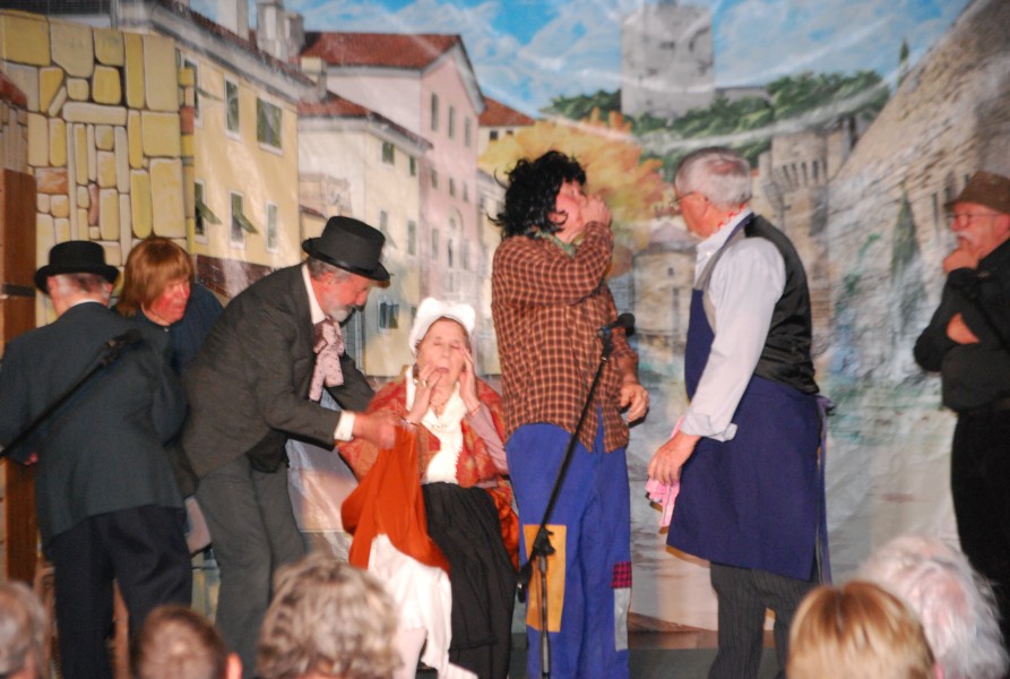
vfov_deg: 10.8
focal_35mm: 128
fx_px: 3585
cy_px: 340
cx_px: 505
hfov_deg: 16.0
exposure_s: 1/60
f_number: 4.5
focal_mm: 85
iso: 1400
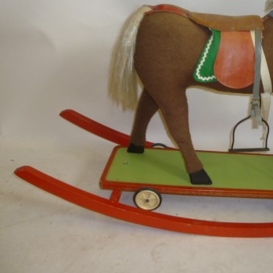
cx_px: 237
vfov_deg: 36.0
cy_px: 112
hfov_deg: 34.4
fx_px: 419
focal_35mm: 47
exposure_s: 1/30
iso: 100
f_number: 3.3
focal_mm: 5.2
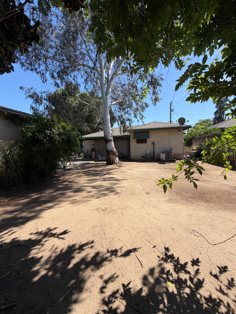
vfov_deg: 102.0
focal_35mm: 14
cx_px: 118
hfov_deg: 85.7
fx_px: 127
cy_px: 157
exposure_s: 1/770
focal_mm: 2.22
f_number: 2.2
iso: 32
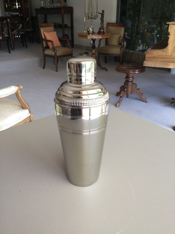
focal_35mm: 31
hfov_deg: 45.4
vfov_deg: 58.4
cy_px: 117
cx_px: 88
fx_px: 209
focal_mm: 3.3
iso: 32
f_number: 2.4
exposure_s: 1/33
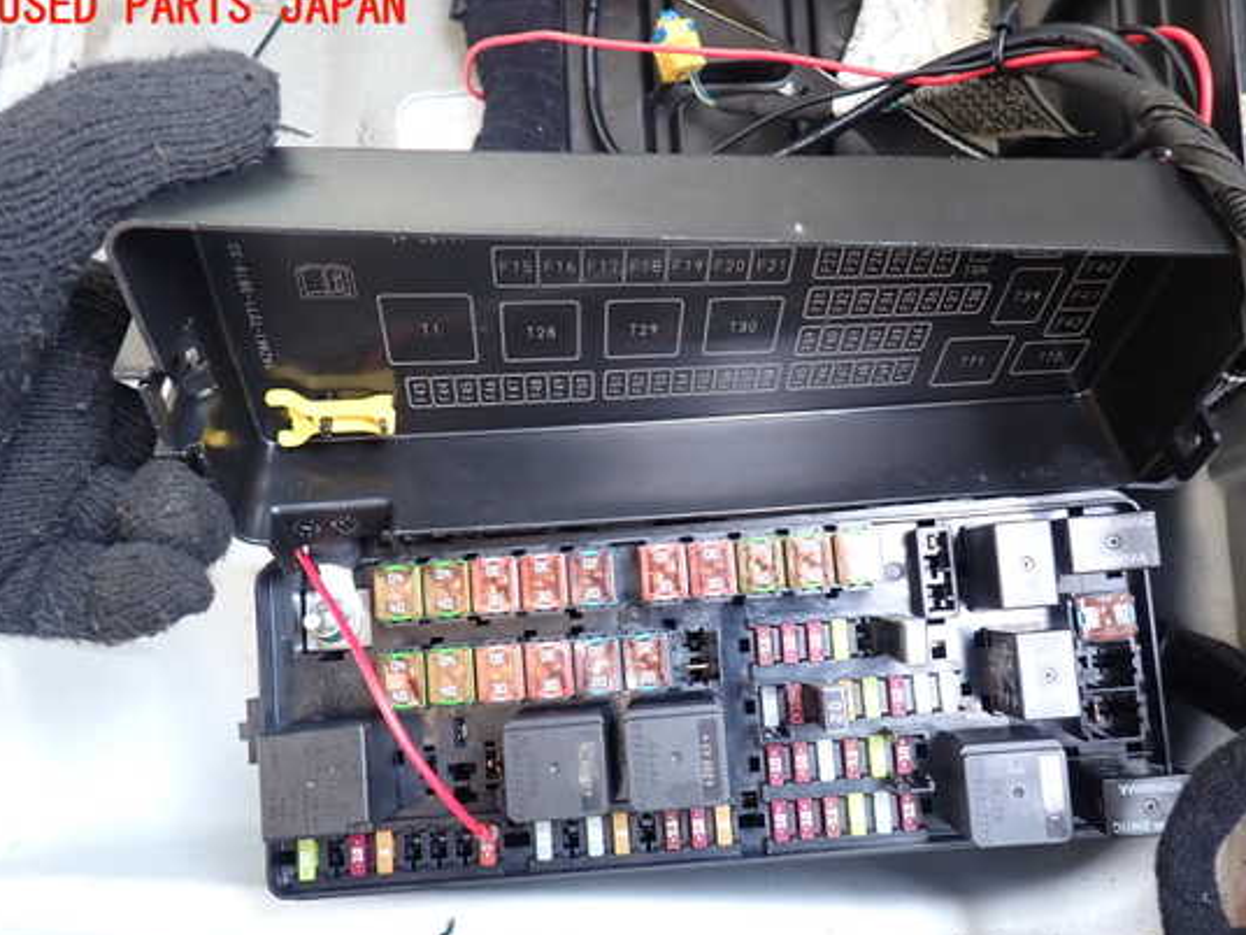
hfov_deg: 63.3
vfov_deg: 49.7
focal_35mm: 28
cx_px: 681
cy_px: 502
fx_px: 1008
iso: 200
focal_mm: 4.5
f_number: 2
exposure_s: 1/40
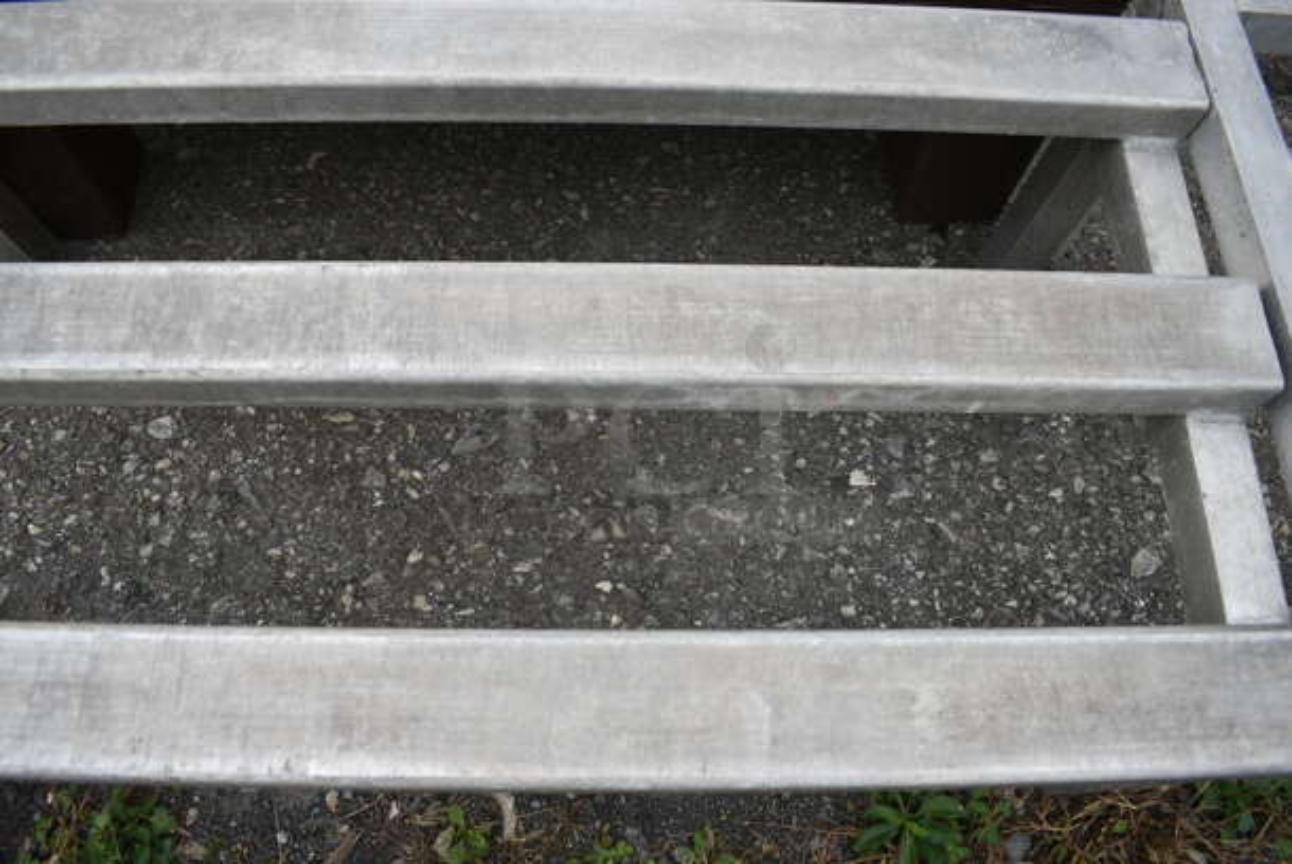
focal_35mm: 27
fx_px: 970
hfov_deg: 67.3
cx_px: 646
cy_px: 432
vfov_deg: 48.0
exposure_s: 1/200
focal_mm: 18
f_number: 6.3
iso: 200
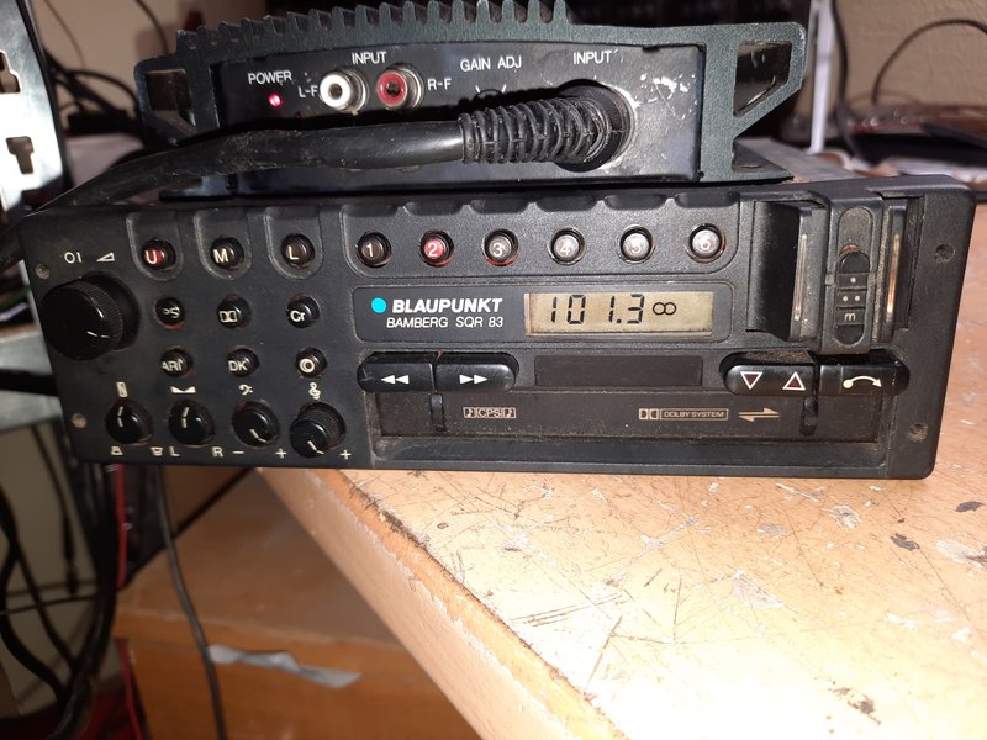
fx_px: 713
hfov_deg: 69.4
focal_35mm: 25
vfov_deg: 54.9
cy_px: 370
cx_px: 494
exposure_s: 1/25
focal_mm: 4.6
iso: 400
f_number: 2
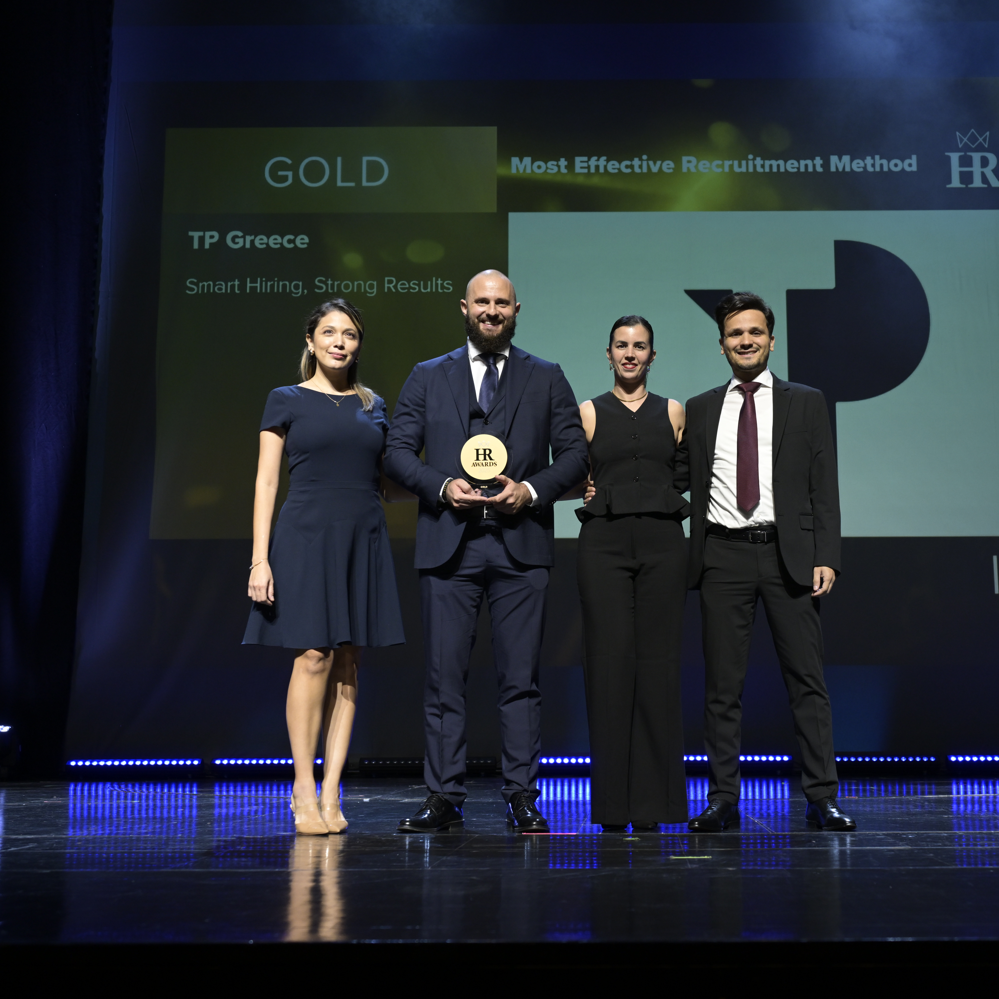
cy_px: 500
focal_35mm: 46
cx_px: 619
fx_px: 1502
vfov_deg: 36.8
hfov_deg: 36.6
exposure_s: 1/125
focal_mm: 36
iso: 1000
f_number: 4
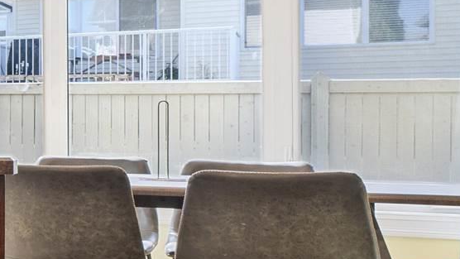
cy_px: 122
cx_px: -669
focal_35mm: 86
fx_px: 1052
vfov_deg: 14.0
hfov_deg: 14.6
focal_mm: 14.9
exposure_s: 1/30
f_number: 8
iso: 200
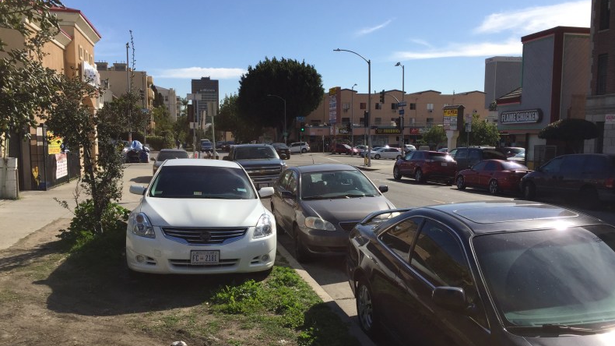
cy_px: 200
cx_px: 311
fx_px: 522
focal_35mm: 32
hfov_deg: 61.0
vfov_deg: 36.6
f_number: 2.2
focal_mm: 4.15
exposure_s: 1/2639
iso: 32
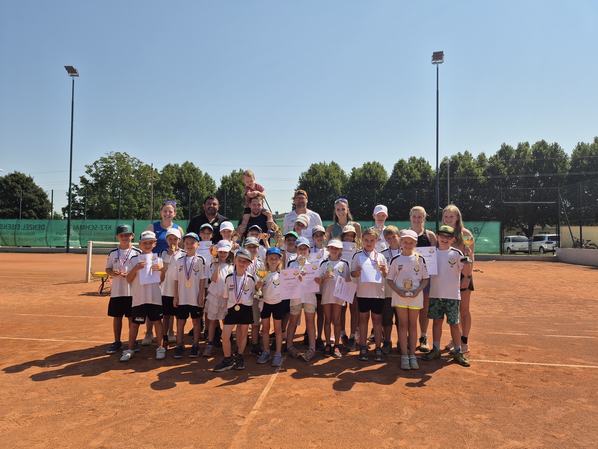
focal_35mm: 23
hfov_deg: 73.9
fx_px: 397
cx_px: 299
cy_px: 224
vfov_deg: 58.9
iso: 25
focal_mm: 5.4
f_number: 1.8
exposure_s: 1/2424
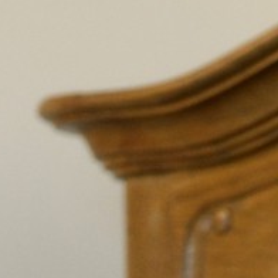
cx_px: 536
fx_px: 4407
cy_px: 904
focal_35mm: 485
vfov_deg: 3.5
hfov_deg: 3.6
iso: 800
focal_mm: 70
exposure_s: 1/125
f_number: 5.6
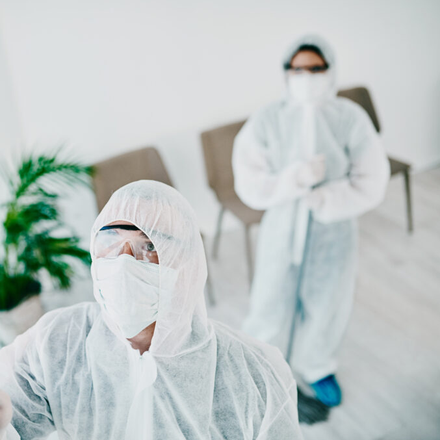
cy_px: 219
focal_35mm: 45
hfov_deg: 36.7
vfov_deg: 37.6
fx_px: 647
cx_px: 114
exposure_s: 1/640
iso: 250
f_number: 2
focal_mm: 35
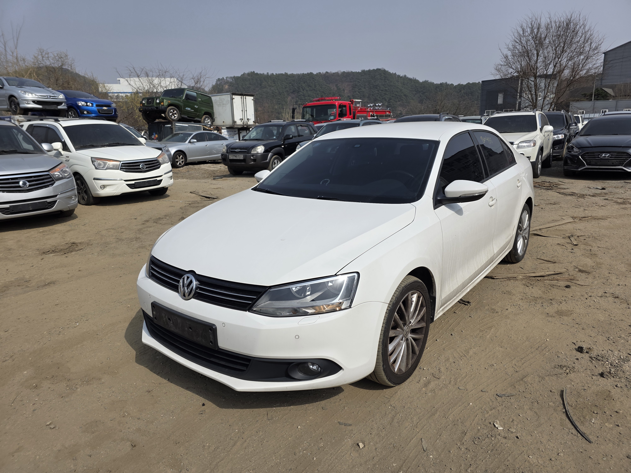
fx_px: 419
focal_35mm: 23
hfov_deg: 73.9
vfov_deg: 58.9
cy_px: 236
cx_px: 316
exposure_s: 1/7944
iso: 64
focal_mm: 6.3
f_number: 1.7
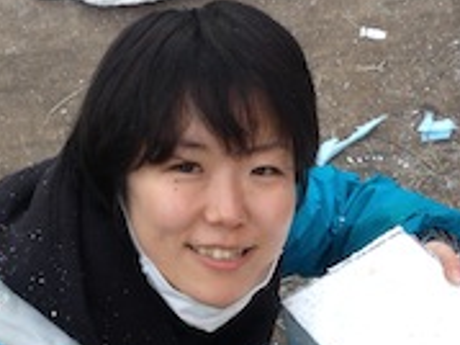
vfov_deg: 14.9
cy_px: 326
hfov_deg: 20.0
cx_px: 206
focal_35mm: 98
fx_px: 1301
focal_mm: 4.28
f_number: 2.4
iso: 50
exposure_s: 1/60
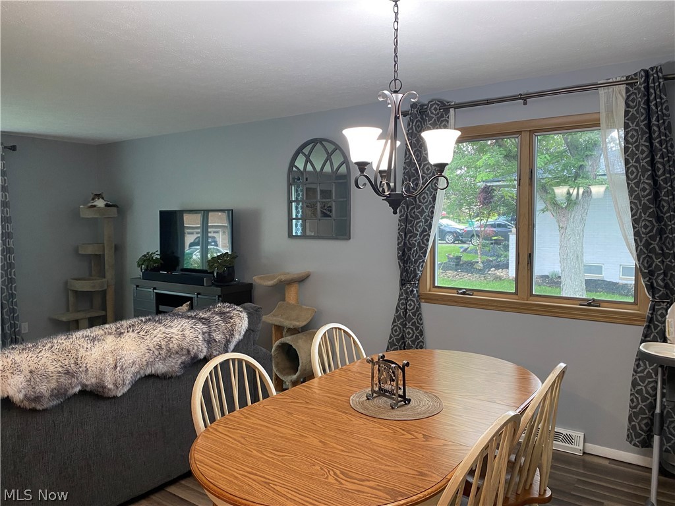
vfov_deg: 53.1
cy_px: 253
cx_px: 338
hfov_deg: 67.3
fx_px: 507
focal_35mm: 26
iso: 160
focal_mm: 4.25
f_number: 1.8
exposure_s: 1/60
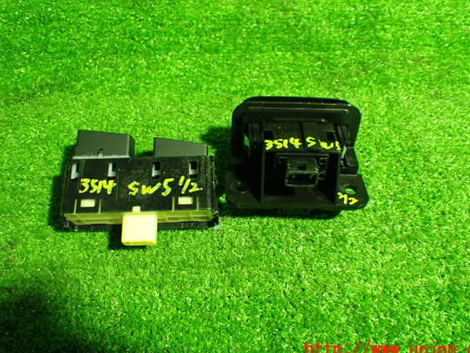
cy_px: 167
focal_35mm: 33
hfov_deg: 55.3
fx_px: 448
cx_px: 241
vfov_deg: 42.9
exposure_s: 1/40
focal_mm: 5.4
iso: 800
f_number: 2.3
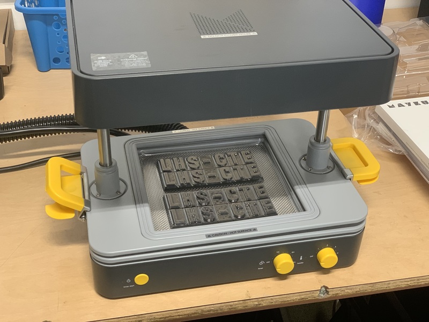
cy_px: 161
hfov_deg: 36.8
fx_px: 644
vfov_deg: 28.0
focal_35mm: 52
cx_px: 214
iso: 200
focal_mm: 6
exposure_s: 1/60
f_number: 2.4
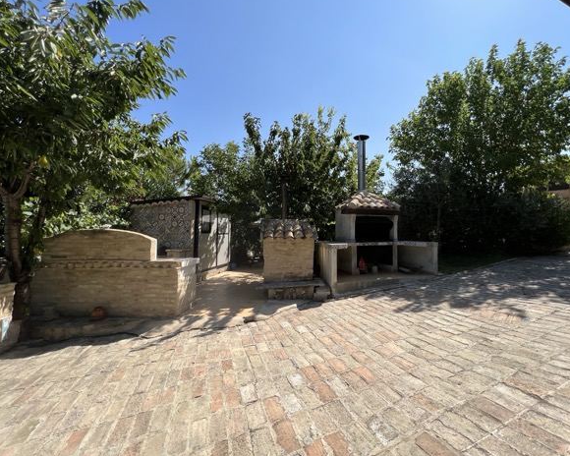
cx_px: 313
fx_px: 236
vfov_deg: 88.0
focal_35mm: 14
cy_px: 222
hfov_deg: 100.4
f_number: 1.8
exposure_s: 1/1623
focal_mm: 1.57
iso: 32
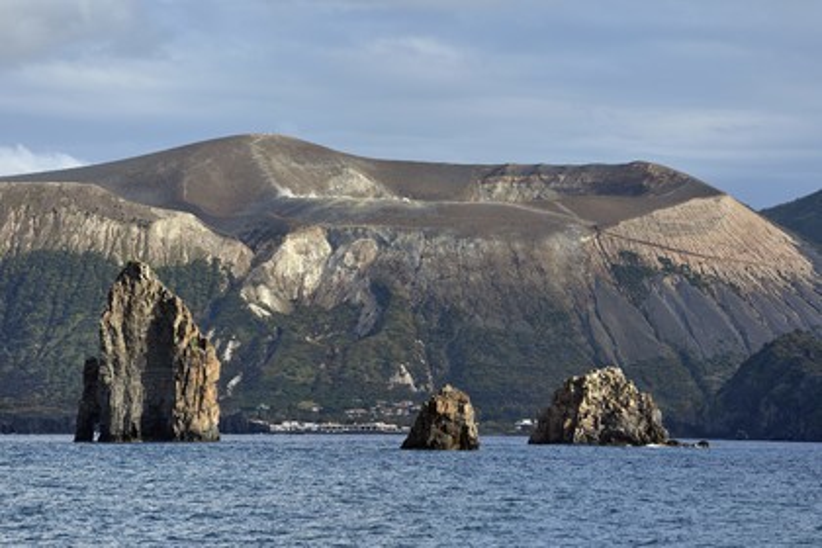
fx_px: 4338
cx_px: 411
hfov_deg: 10.8
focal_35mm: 190
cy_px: 274
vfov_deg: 7.2
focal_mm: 190
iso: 200
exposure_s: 1/800
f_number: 6.3
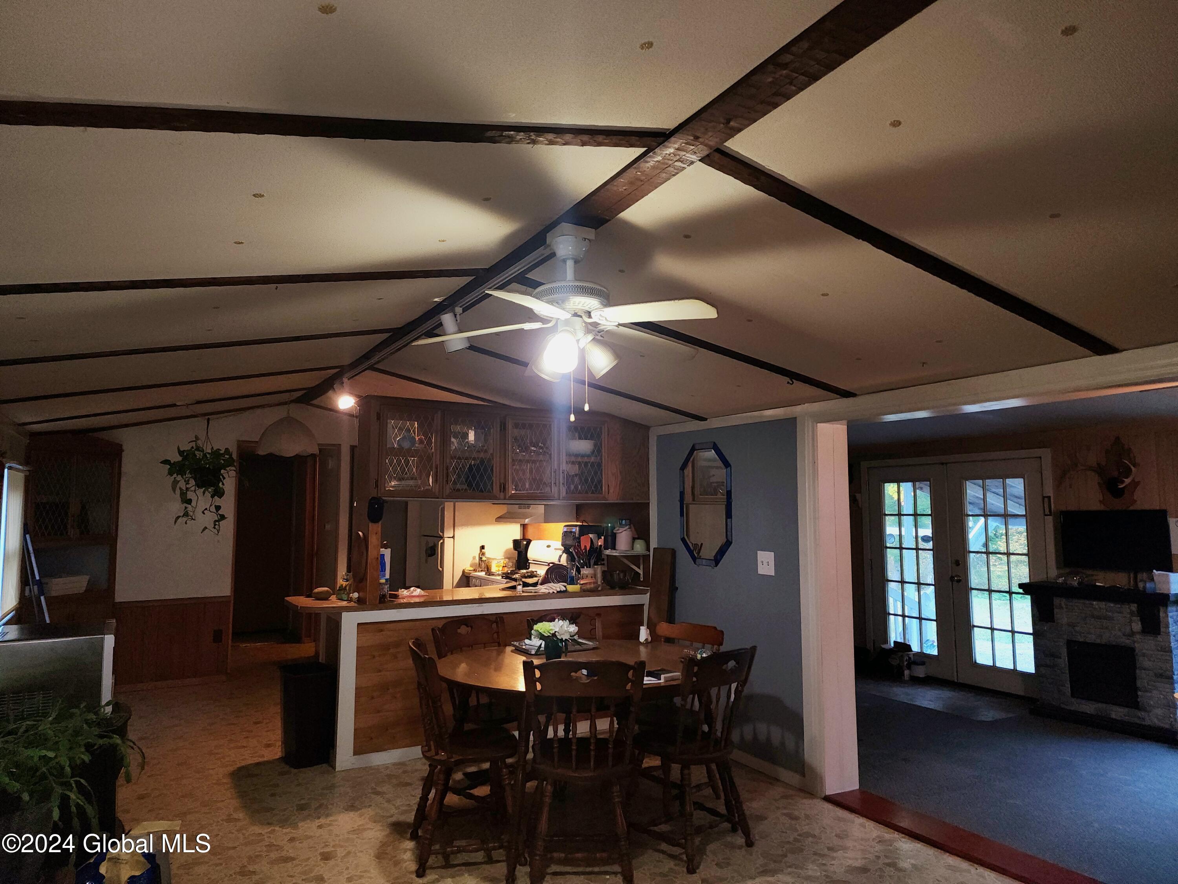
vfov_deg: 58.9
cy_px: 442
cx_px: 589
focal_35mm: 23
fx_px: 783
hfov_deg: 73.9
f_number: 1.8
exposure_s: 1/15
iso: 125
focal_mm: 6.4
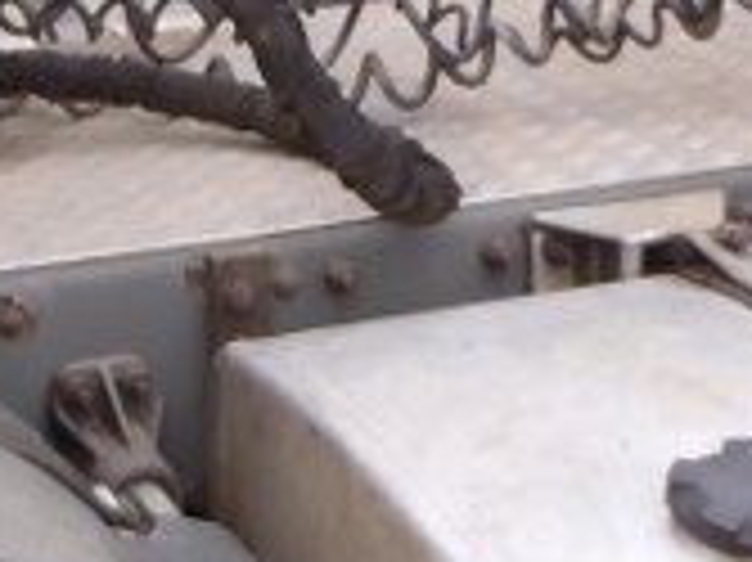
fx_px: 2909
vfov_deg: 10.8
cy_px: -198
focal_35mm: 134
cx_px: 275
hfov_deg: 14.7
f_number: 4.5
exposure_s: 1/80
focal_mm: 5
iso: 80
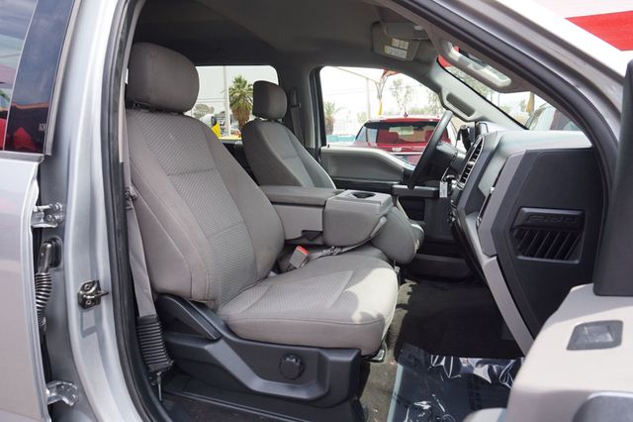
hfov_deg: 73.8
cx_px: 316
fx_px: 422
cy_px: 211
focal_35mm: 24
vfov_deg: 53.1
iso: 100
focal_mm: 16
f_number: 6.3
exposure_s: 1/80
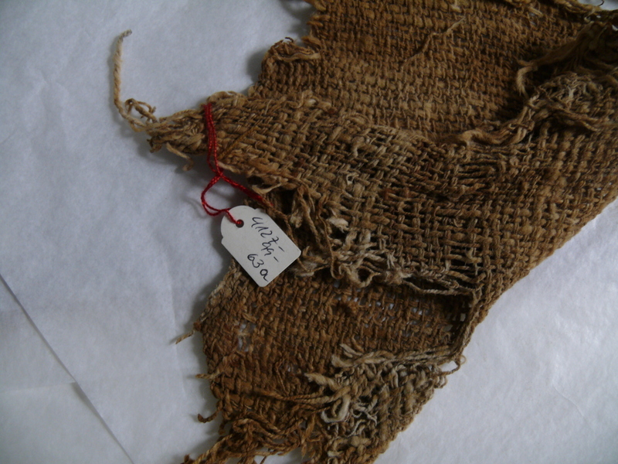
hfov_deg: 52.6
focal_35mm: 35
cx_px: 309
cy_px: 232
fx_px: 625
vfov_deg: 40.7
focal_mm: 7.4
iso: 125
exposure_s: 1/30
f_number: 2.8
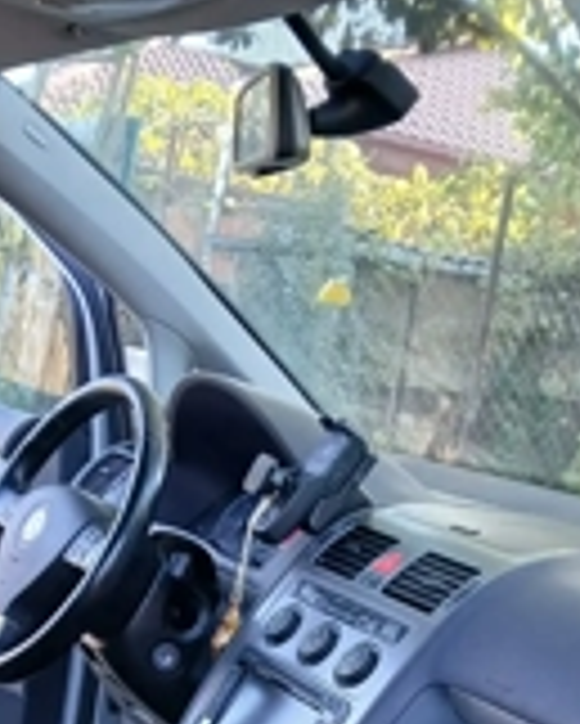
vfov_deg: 27.3
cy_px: 814
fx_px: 1351
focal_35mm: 63
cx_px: 274
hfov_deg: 24.2
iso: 80
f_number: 1.8
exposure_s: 1/50
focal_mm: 3.98
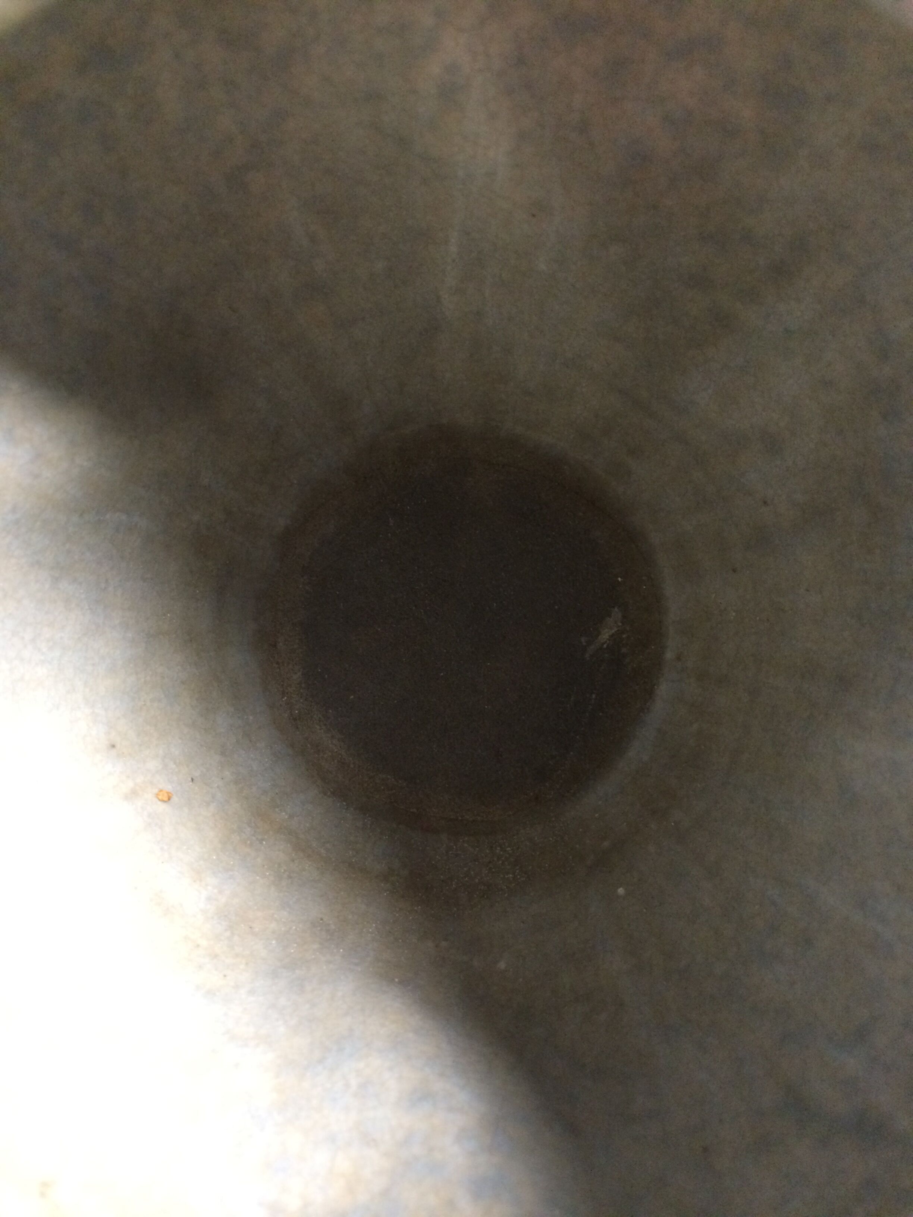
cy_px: 608
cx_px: 456
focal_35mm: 29
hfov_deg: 48.2
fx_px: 1020
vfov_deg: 61.7
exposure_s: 1/17
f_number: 2.2
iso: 320
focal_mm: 4.15
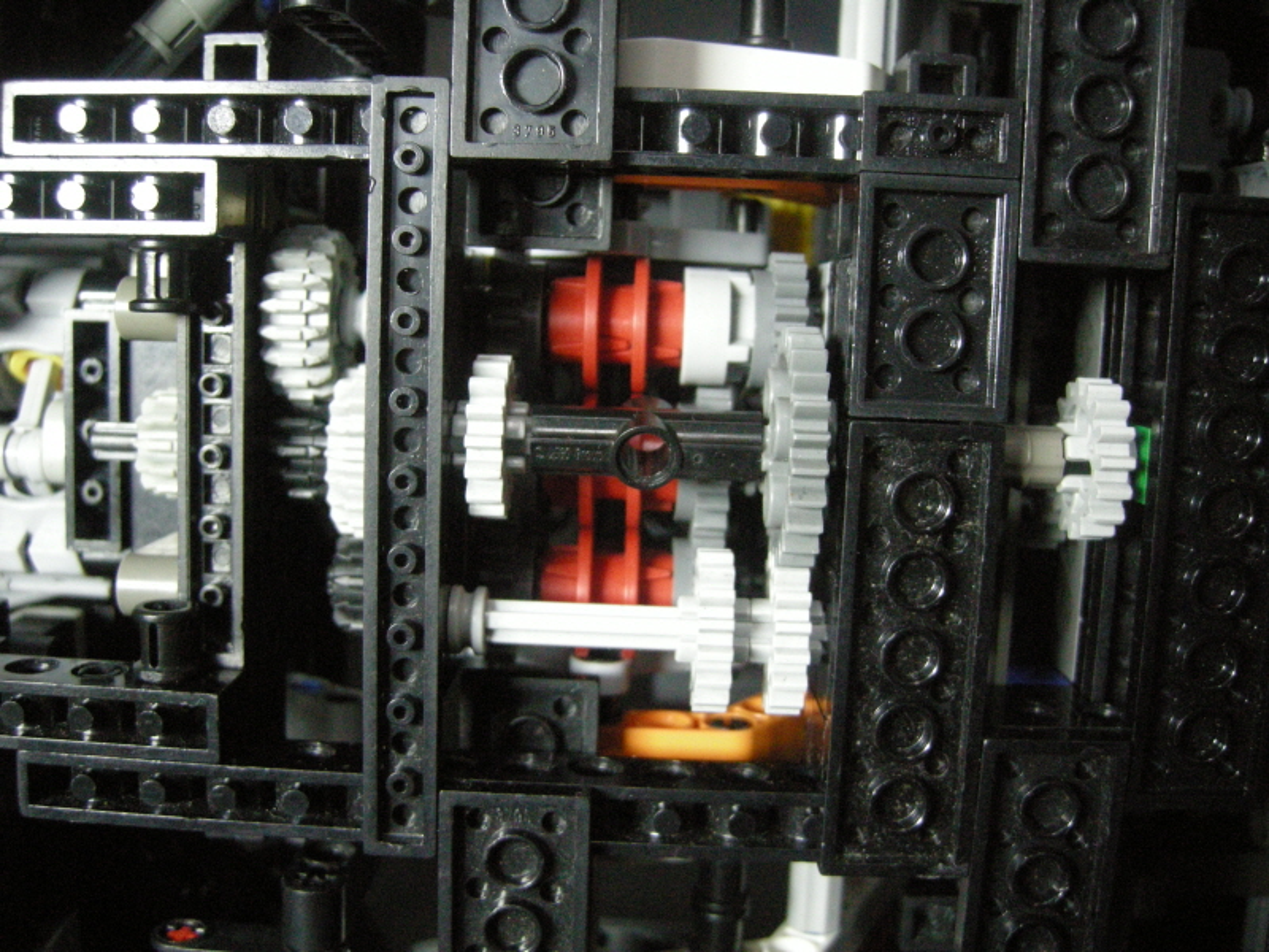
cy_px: 476
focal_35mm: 36
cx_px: 634
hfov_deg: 51.4
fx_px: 1320
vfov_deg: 39.7
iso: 716
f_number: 2.7
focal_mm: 7.5
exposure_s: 1/30
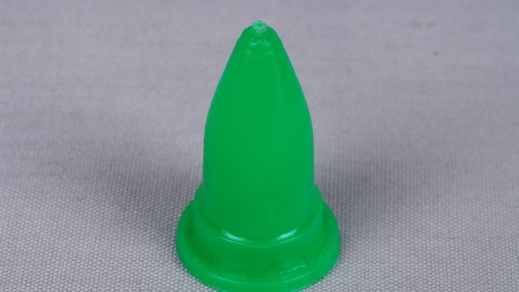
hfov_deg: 22.4
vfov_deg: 12.7
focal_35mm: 95
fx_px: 1308
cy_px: 174
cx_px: 260
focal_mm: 60
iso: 100
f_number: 32
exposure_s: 1/60
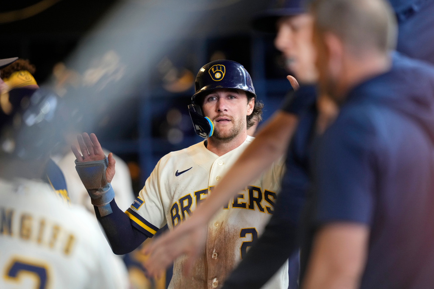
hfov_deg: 5.2
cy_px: 144
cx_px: 217
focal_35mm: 400
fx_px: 4820
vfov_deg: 3.4
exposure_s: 1/800
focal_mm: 400
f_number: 2.8
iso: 2000
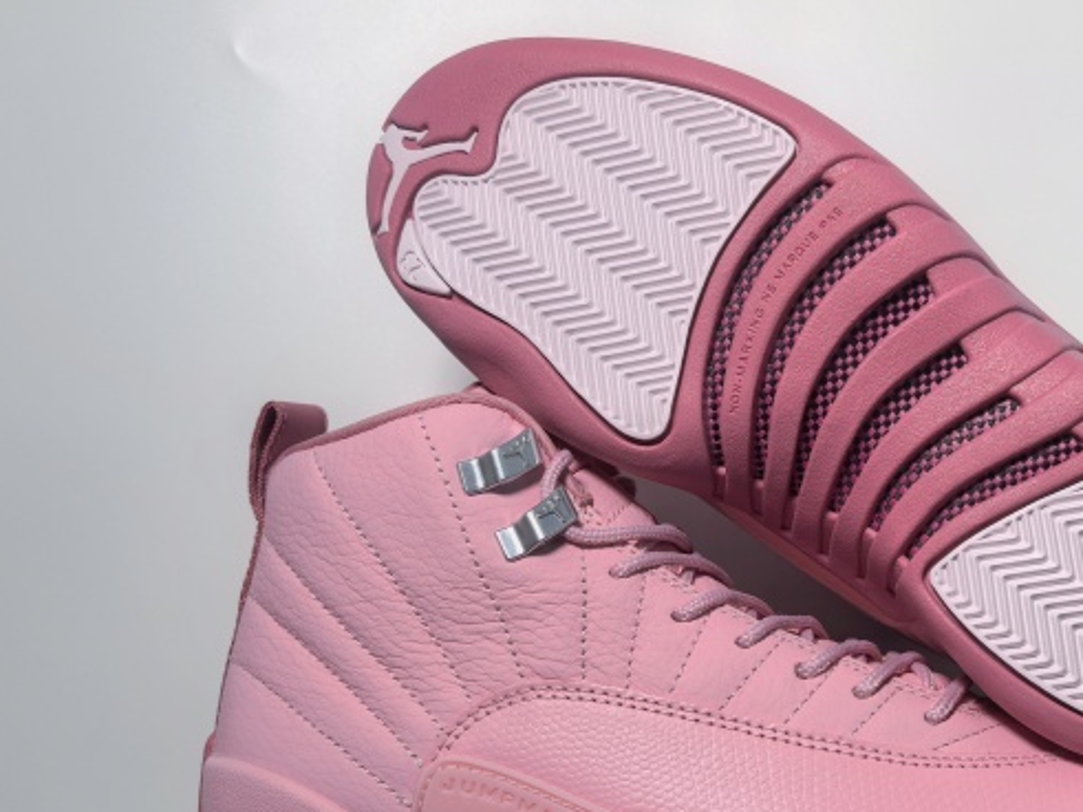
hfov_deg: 42.2
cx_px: 746
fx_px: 1376
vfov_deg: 32.6
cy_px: 532
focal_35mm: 44
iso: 50
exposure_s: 1/329
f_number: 2
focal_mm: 6.98
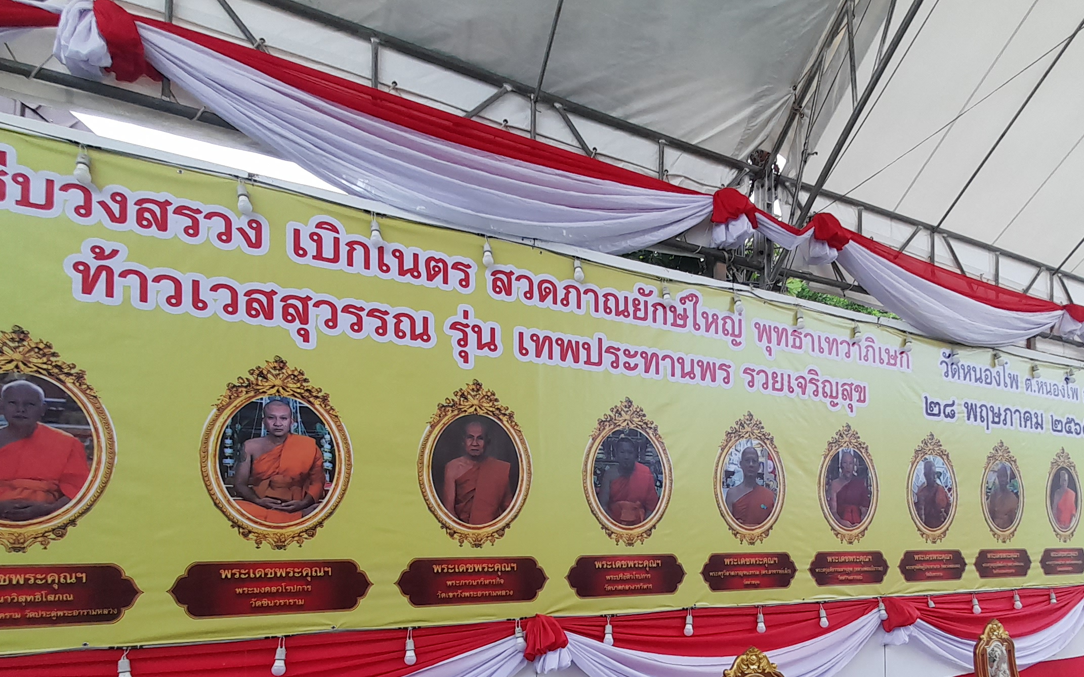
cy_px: 519
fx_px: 620
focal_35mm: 21
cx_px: 591
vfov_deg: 54.2
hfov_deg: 82.1
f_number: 2.2
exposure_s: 1/50
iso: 40
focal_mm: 1.42
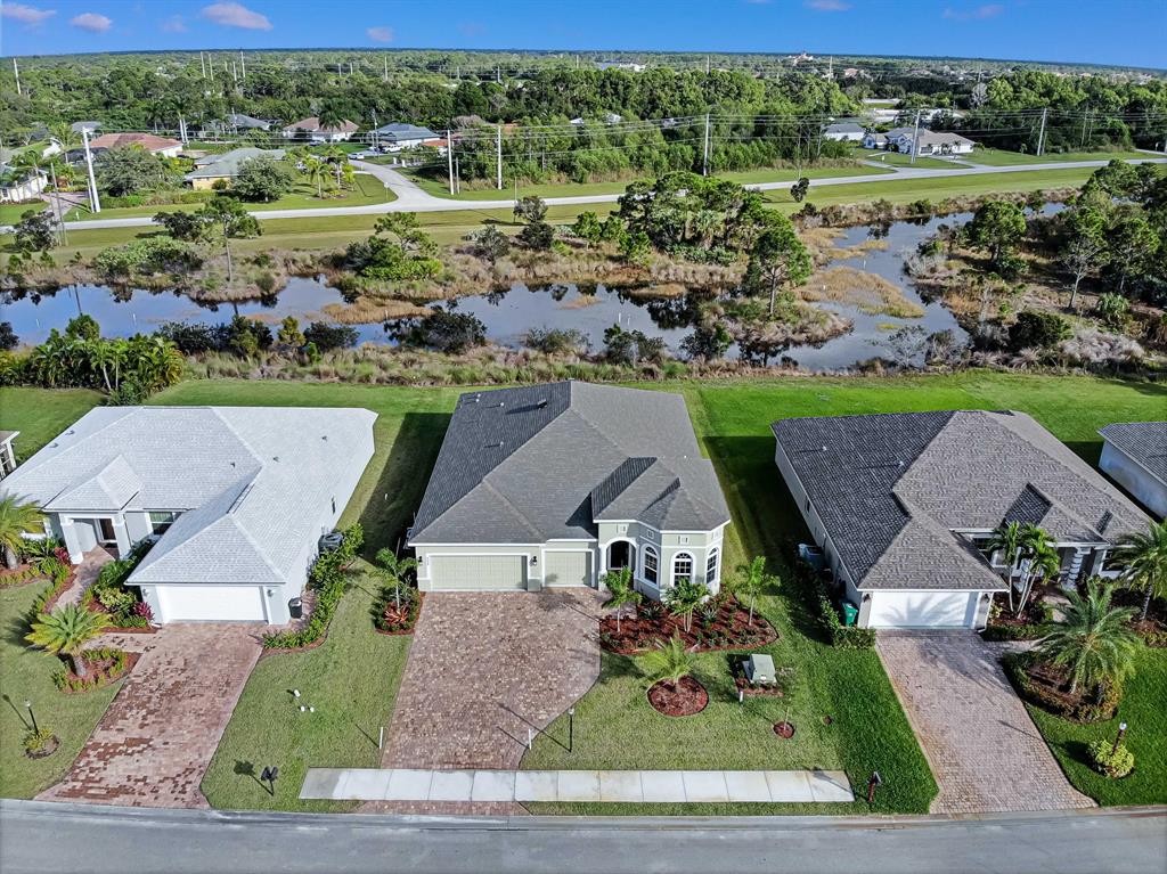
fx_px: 809
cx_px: 584
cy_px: 437
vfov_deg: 56.8
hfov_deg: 71.6
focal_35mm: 24
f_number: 2.8
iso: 102
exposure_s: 1/610
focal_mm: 4.5
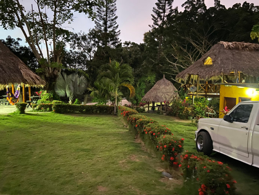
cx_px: 130
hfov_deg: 67.3
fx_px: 195
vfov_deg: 53.1
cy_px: 98
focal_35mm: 26
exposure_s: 1/8
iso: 640
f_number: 1.8
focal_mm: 4.25
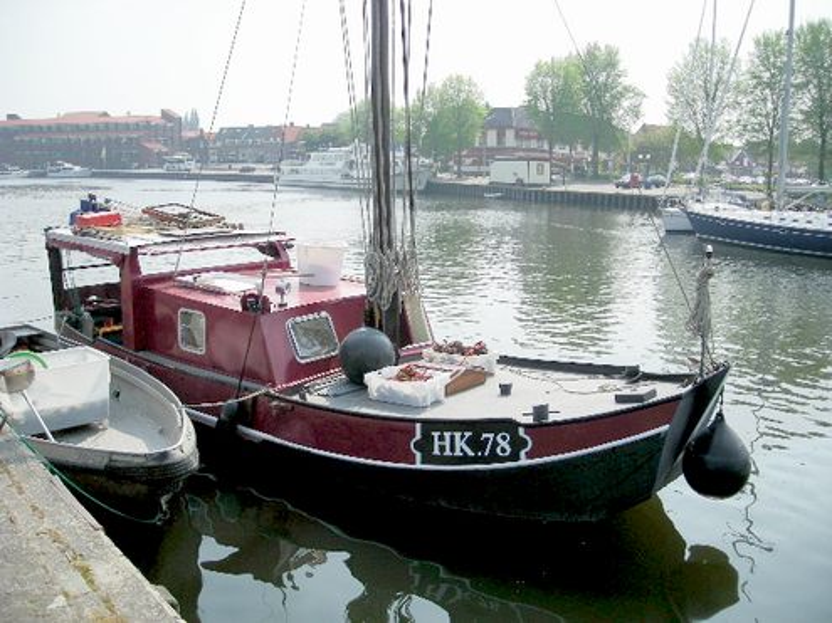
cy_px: 312
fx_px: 841
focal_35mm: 35
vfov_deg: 40.7
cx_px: 416
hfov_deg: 52.6
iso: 50
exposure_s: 1/212
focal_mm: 5.7
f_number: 5.7
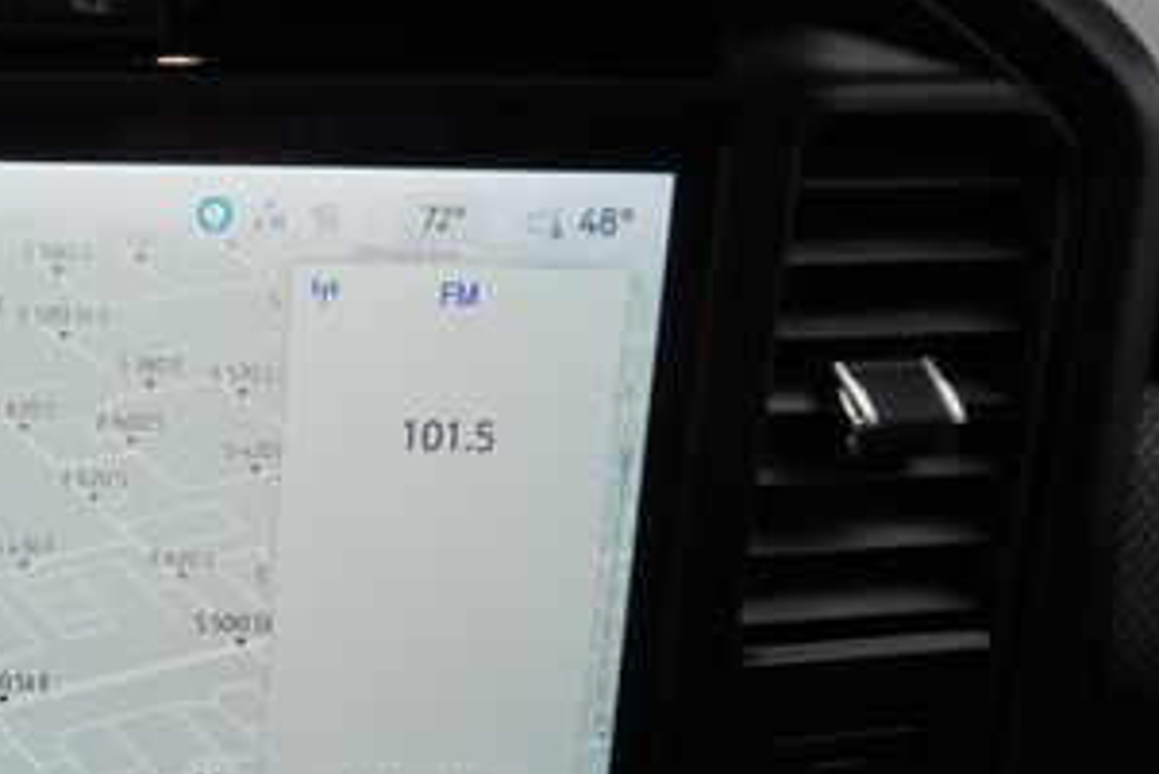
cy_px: 570
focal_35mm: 51
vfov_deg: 26.2
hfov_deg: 34.9
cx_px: -27
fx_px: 1643
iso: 100
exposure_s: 1/80
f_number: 4.5
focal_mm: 16
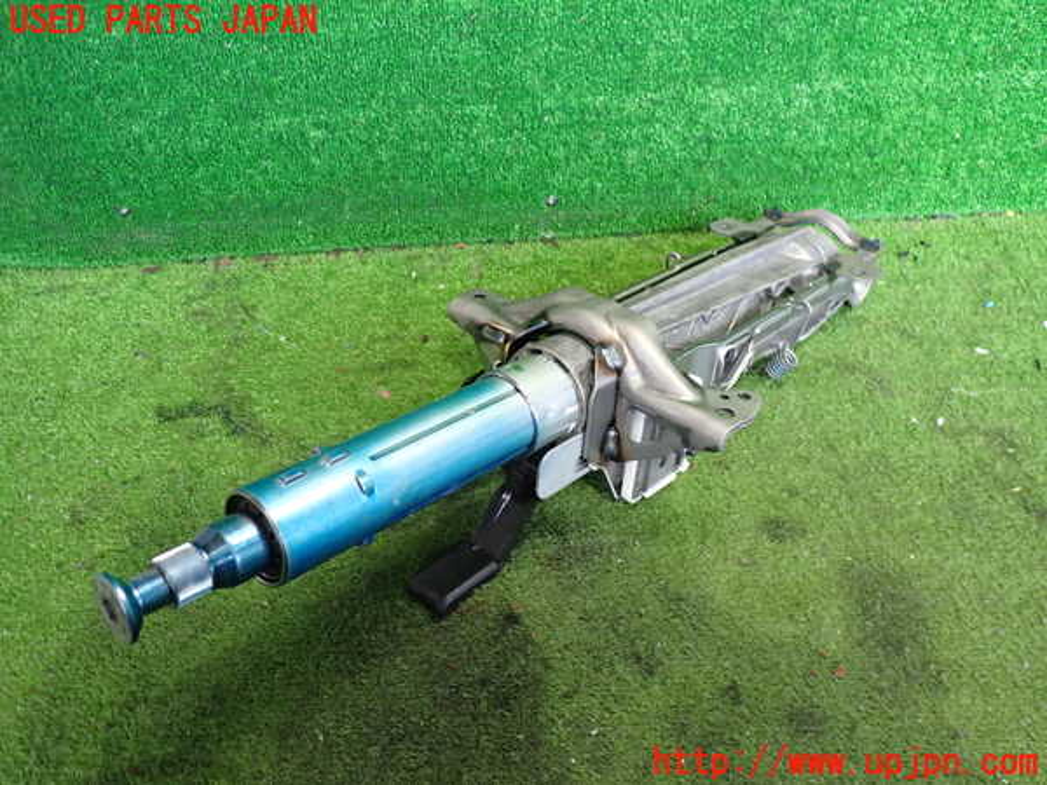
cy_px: 392
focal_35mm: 30
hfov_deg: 60.0
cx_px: 524
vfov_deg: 46.8
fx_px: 907
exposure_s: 1/30
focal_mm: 5.4
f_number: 2.3
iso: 320
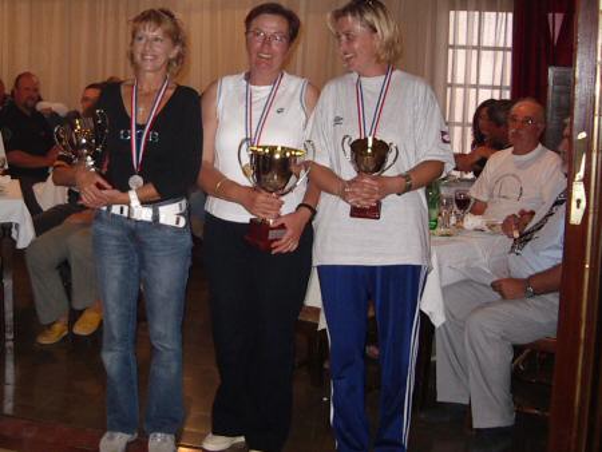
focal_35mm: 38
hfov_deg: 49.0
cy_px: 226
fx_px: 661
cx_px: 301
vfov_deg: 37.8
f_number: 2.6
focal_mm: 5.8
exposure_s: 1/60
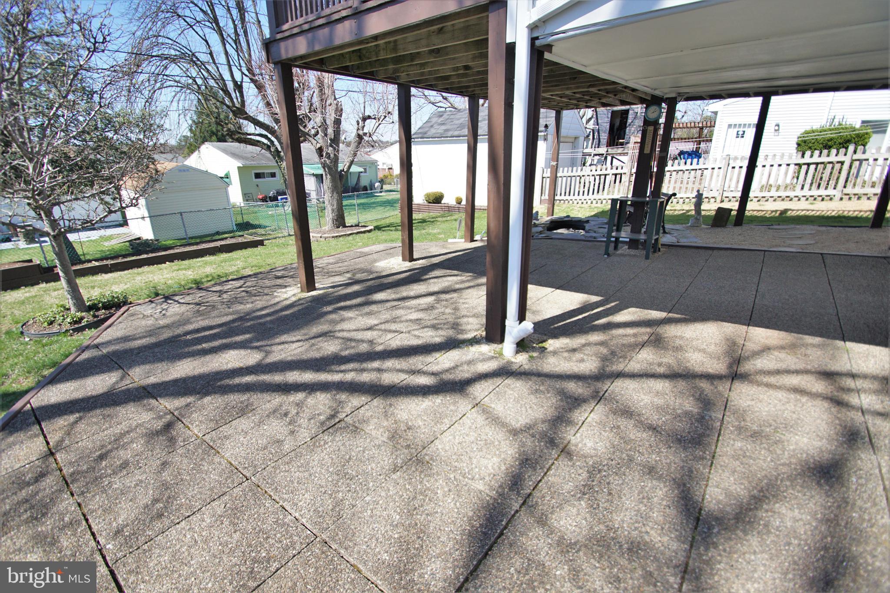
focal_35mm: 15
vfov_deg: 77.3
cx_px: 445
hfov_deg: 100.4
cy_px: 296
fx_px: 371
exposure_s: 1/1000
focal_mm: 10
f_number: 3.5
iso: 320
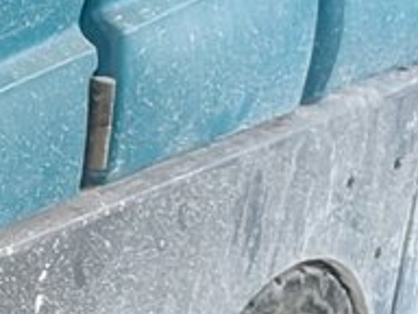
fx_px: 2282
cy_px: 45
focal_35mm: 189
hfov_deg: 9.1
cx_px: -698
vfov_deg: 7.8
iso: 1045
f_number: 1.68
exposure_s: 1/24
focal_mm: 6.9
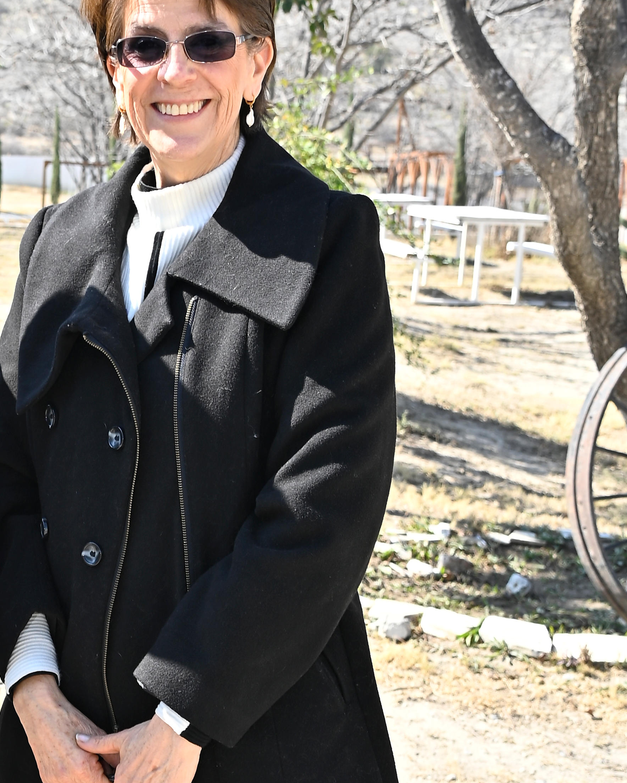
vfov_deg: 24.4
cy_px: 608
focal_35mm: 77
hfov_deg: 19.2
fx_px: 1786
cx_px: -33
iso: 100
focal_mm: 30
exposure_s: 1/160
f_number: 6.3
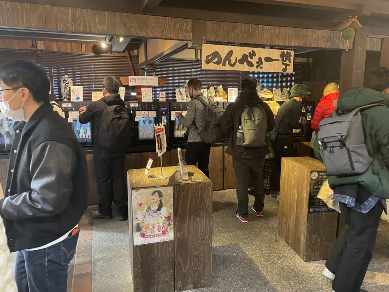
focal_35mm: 26
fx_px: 292
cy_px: 146
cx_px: 194
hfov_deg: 67.3
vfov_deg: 53.1
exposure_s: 1/40
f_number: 1.6
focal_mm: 4.2
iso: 400
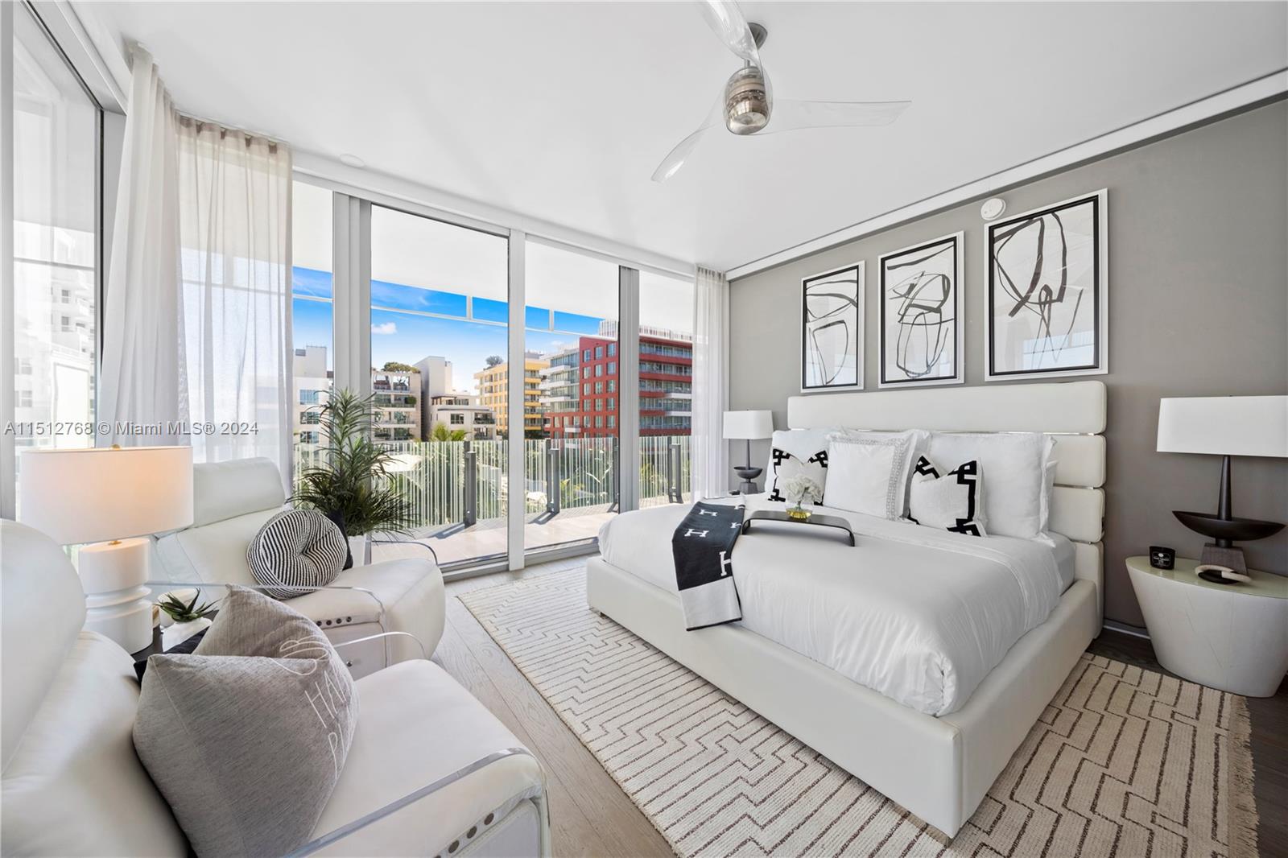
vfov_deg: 90.0
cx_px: 644
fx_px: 429
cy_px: 429
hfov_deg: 112.6
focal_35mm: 12
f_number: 8
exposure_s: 1/15
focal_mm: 12
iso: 200
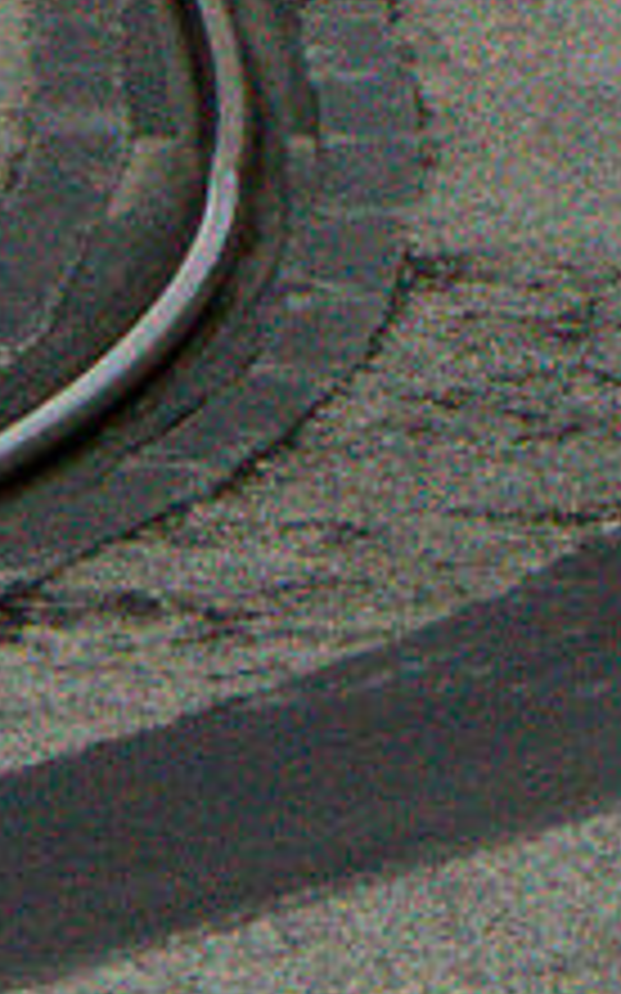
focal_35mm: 748
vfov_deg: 2.8
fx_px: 20256
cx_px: 634
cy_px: -1963
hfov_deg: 1.8
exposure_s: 1/200
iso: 1250
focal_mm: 45
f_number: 18
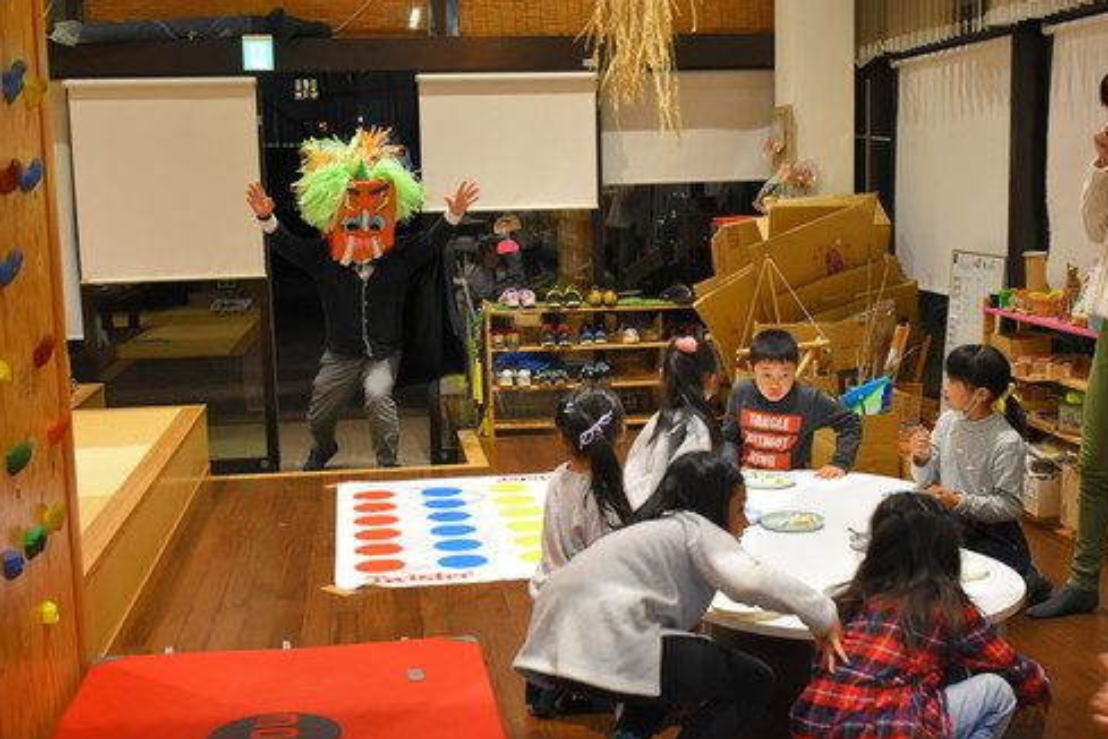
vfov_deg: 29.2
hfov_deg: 42.7
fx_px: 1416
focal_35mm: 46
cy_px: 371
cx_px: 557
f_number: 4
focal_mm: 30
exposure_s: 1/60
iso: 1600
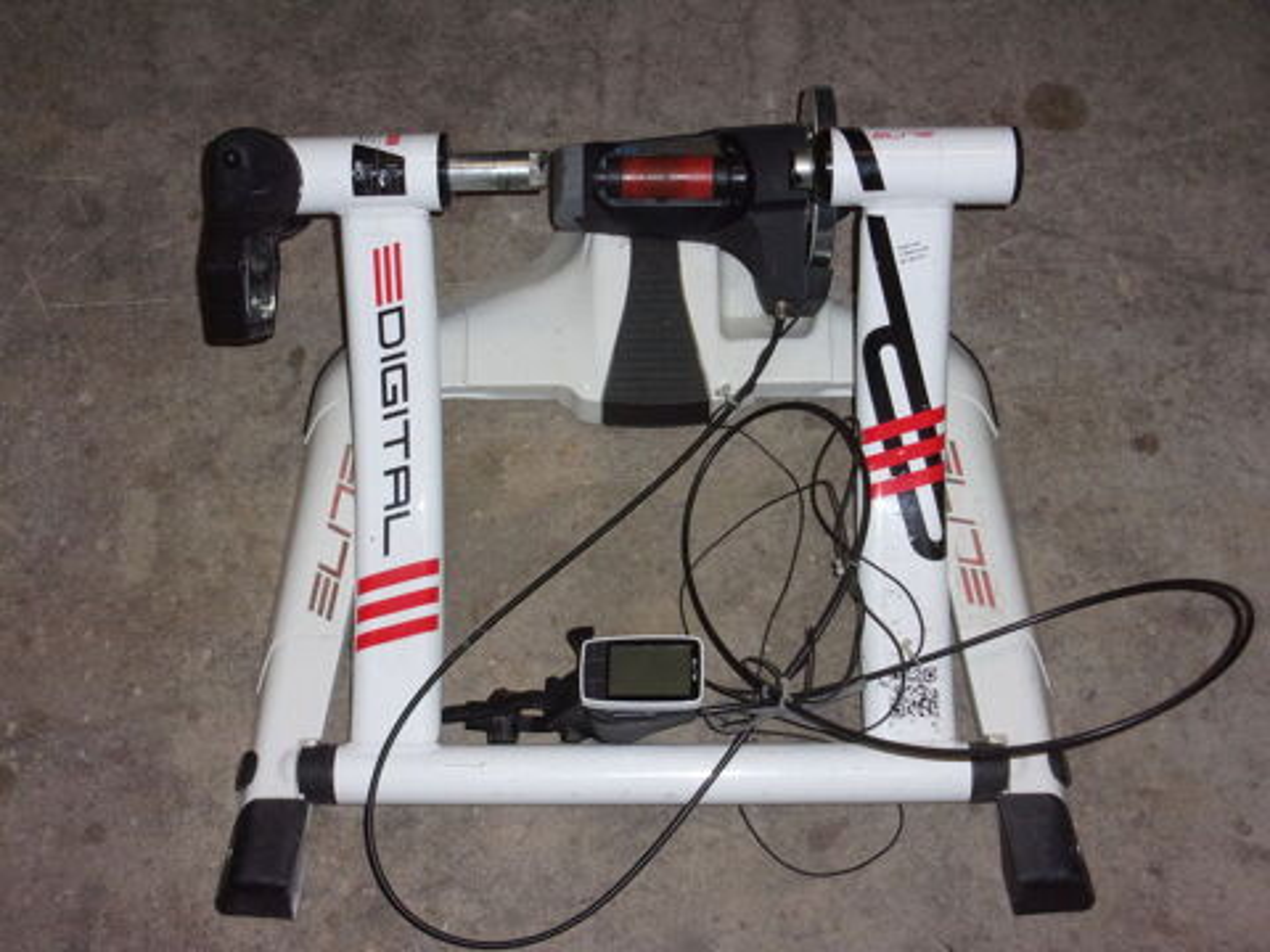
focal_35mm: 53
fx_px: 1944
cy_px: 476
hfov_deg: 36.2
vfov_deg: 27.5
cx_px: 635
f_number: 4.9
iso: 250
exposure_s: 1/34
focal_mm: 9.5
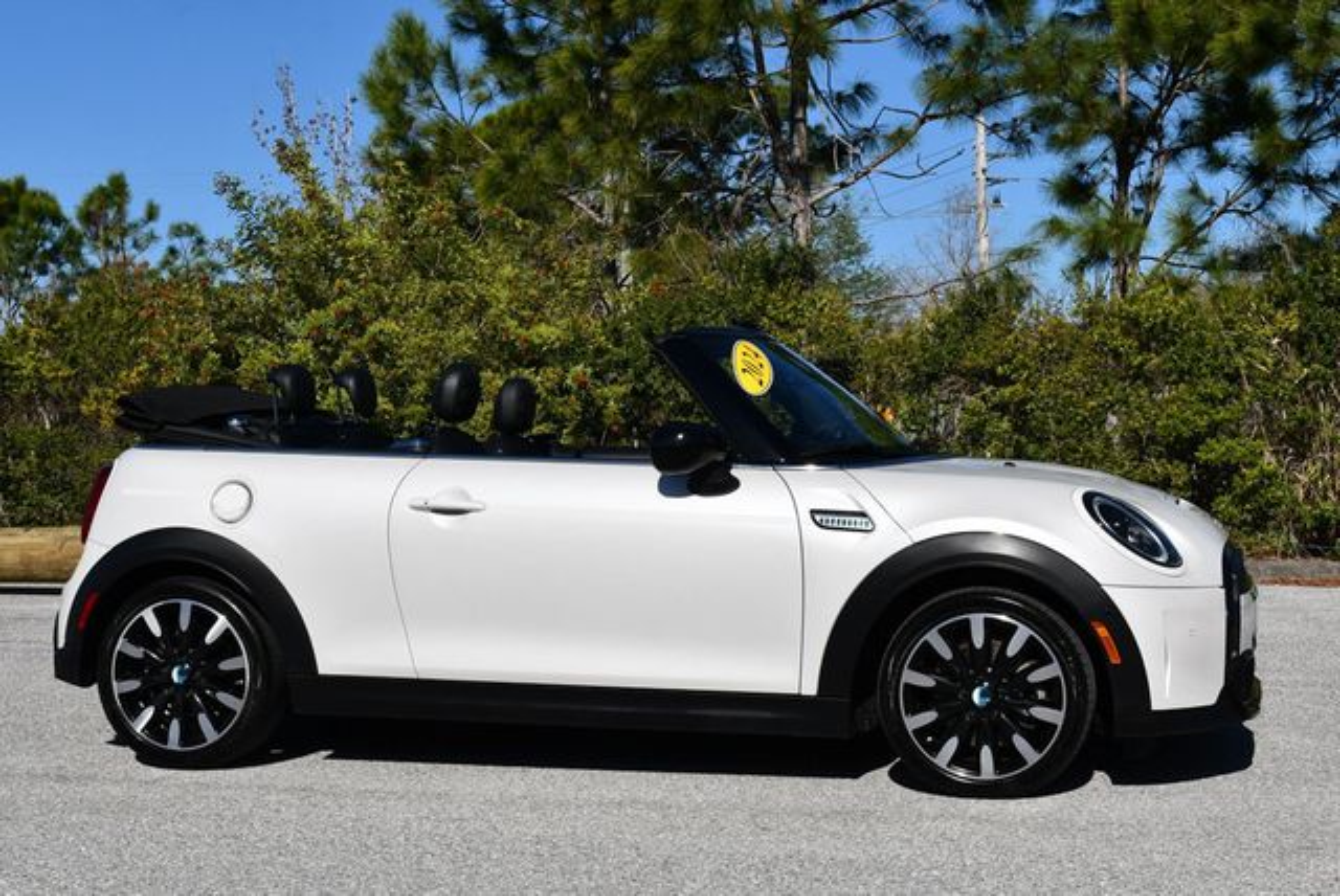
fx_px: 2235
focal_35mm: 60
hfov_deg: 33.4
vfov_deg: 22.7
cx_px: 670
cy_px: 448
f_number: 10
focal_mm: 30
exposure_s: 1/400
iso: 100
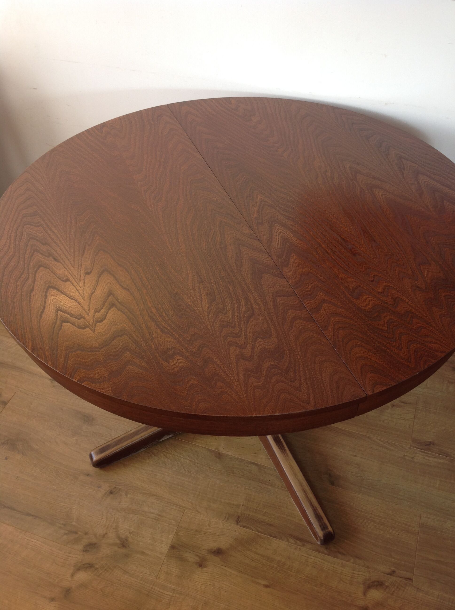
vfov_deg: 52.7
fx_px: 615
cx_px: 228
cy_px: 305
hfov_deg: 40.6
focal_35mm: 35
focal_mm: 4.28
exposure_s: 1/24
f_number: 2.4
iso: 50
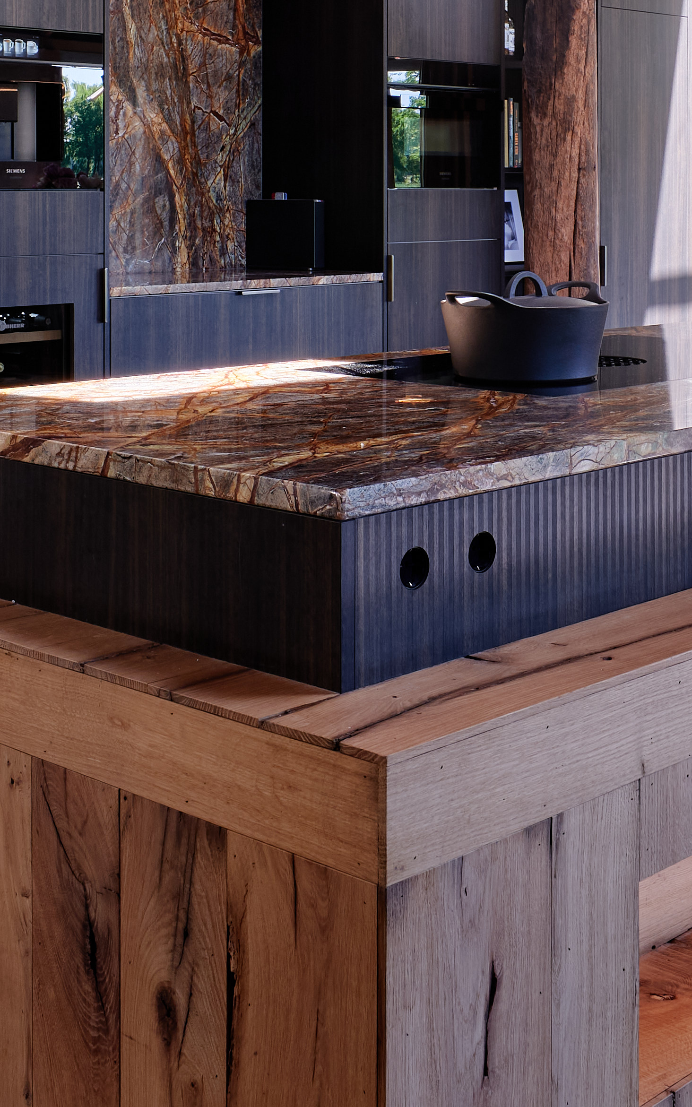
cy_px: 229
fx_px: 1780
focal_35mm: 59
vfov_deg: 33.6
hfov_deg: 21.9
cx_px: 477
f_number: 13
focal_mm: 20
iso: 400
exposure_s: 1/20
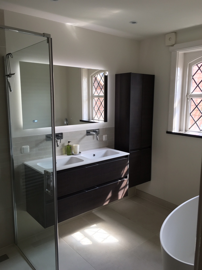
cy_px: 135
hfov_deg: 48.2
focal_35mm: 29
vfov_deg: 61.7
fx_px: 226
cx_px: 101
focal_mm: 4.15
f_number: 2.2
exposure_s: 1/50
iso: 25
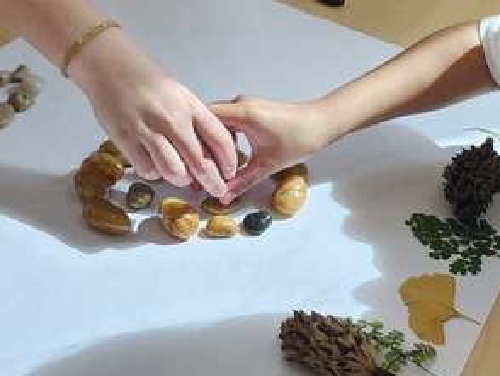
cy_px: 109
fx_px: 1156
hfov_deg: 23.7
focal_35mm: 80
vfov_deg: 18.4
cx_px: 463
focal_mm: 5.54
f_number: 1.8
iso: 32
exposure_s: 1/120
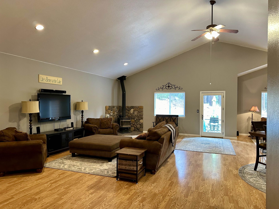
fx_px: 193
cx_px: 140
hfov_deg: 71.6
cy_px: 104
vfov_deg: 56.8
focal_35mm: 24
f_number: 1.78
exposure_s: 1/60
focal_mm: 6.86
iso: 400
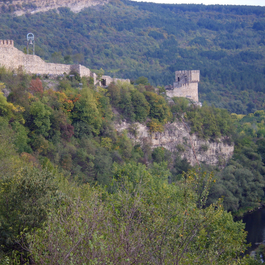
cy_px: 133
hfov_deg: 15.8
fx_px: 953
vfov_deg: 15.8
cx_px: 125
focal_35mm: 110
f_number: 4.8
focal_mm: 19.3
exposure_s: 1/180
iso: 50
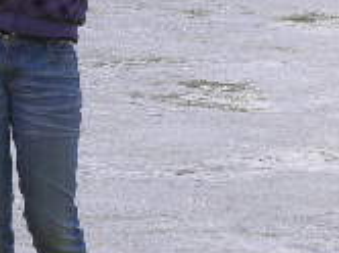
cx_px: 14
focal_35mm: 201
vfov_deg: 7.4
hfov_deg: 9.8
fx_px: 1966
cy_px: 80
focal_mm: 9.3
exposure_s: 1/263
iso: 87
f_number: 5.6
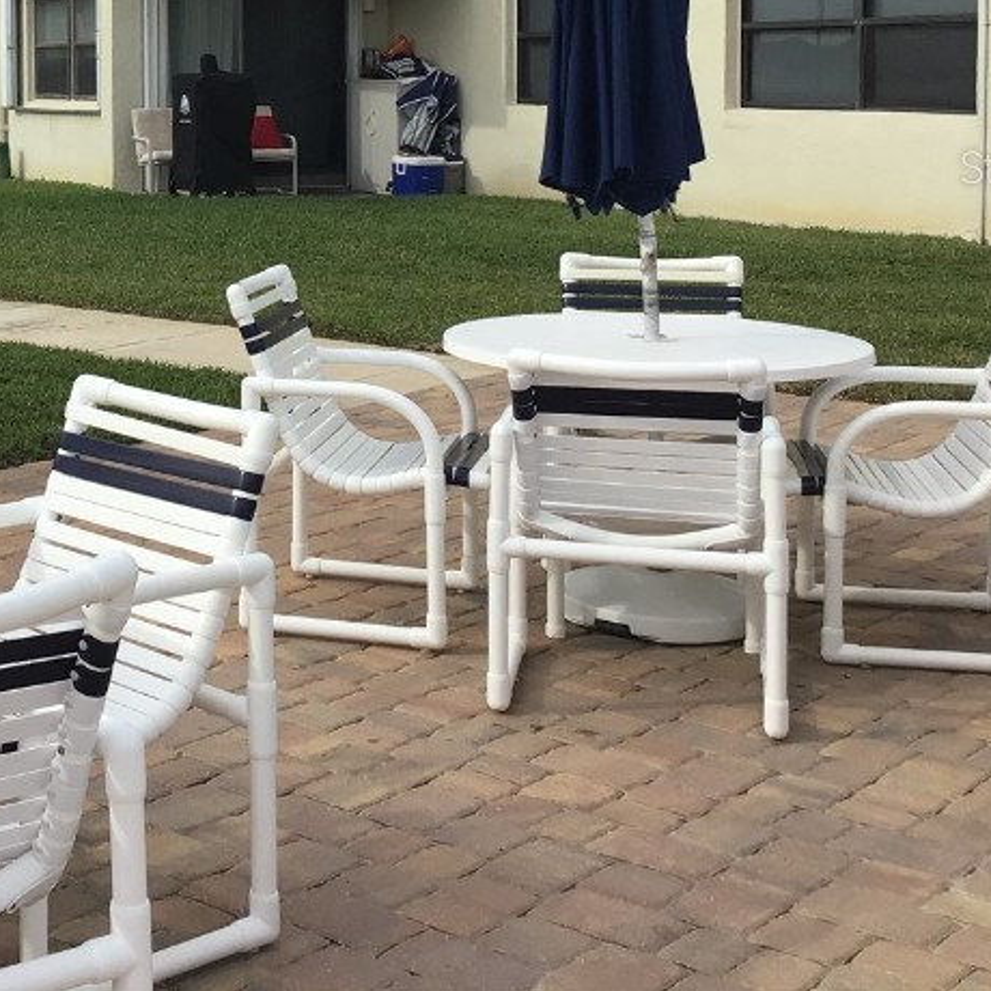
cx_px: 60
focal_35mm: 61
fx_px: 1976
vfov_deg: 27.5
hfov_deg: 27.0
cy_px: 166
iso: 25
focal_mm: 3.3
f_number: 2.4
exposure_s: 1/849
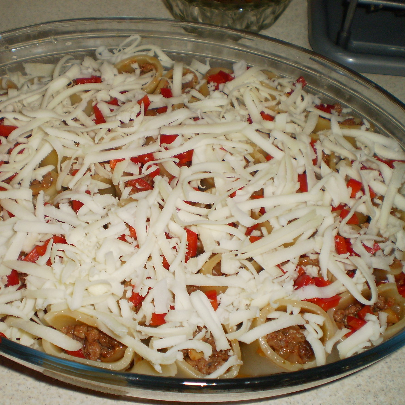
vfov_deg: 39.2
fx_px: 569
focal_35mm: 43
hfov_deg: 38.8
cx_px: 141
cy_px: 203
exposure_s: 1/30
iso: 125
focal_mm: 6.3
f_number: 3.1
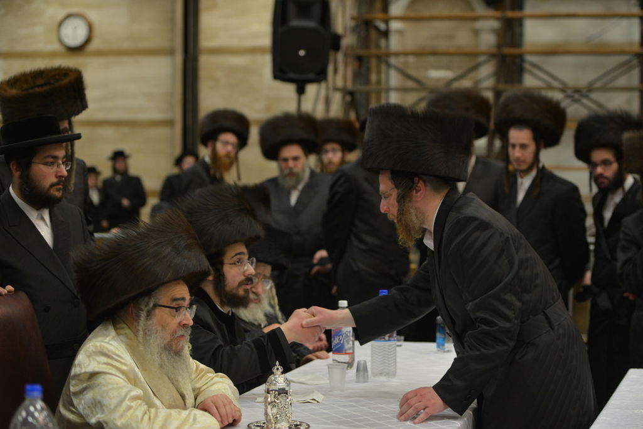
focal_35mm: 70
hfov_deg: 28.8
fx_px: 1250
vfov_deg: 19.5
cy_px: 214
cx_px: 322
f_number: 3.2
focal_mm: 70
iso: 800
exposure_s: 1/125
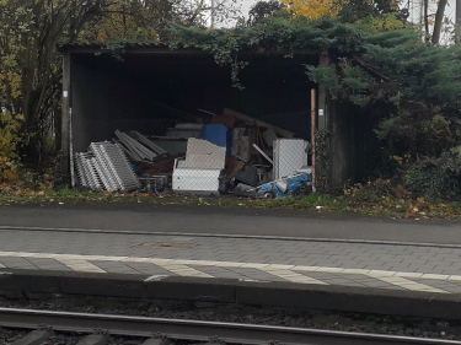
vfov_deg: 51.3
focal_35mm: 27
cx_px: 230
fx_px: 359
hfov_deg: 65.3
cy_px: 172
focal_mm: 3.6
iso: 40
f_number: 1.9
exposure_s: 1/349
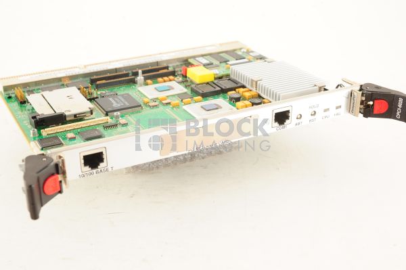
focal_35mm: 50
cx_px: 203
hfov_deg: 39.6
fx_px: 563
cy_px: 135
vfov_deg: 26.9
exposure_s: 1/160
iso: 1600
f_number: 11
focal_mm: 50
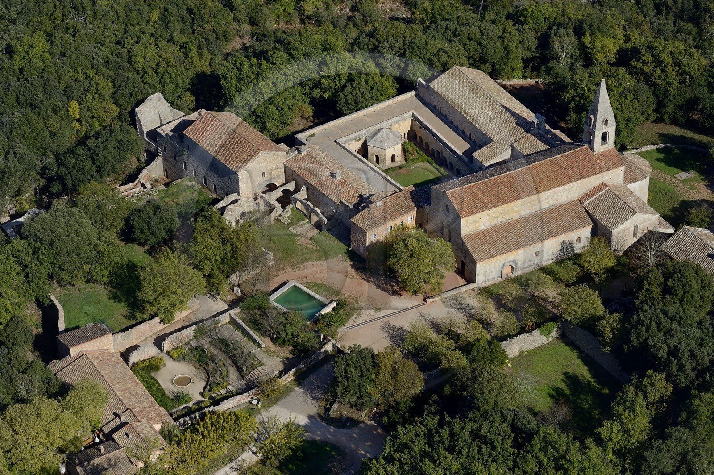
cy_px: 238
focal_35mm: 98
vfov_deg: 13.9
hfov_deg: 20.8
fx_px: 1942
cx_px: 357
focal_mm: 98
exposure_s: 1/1250
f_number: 11
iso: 800
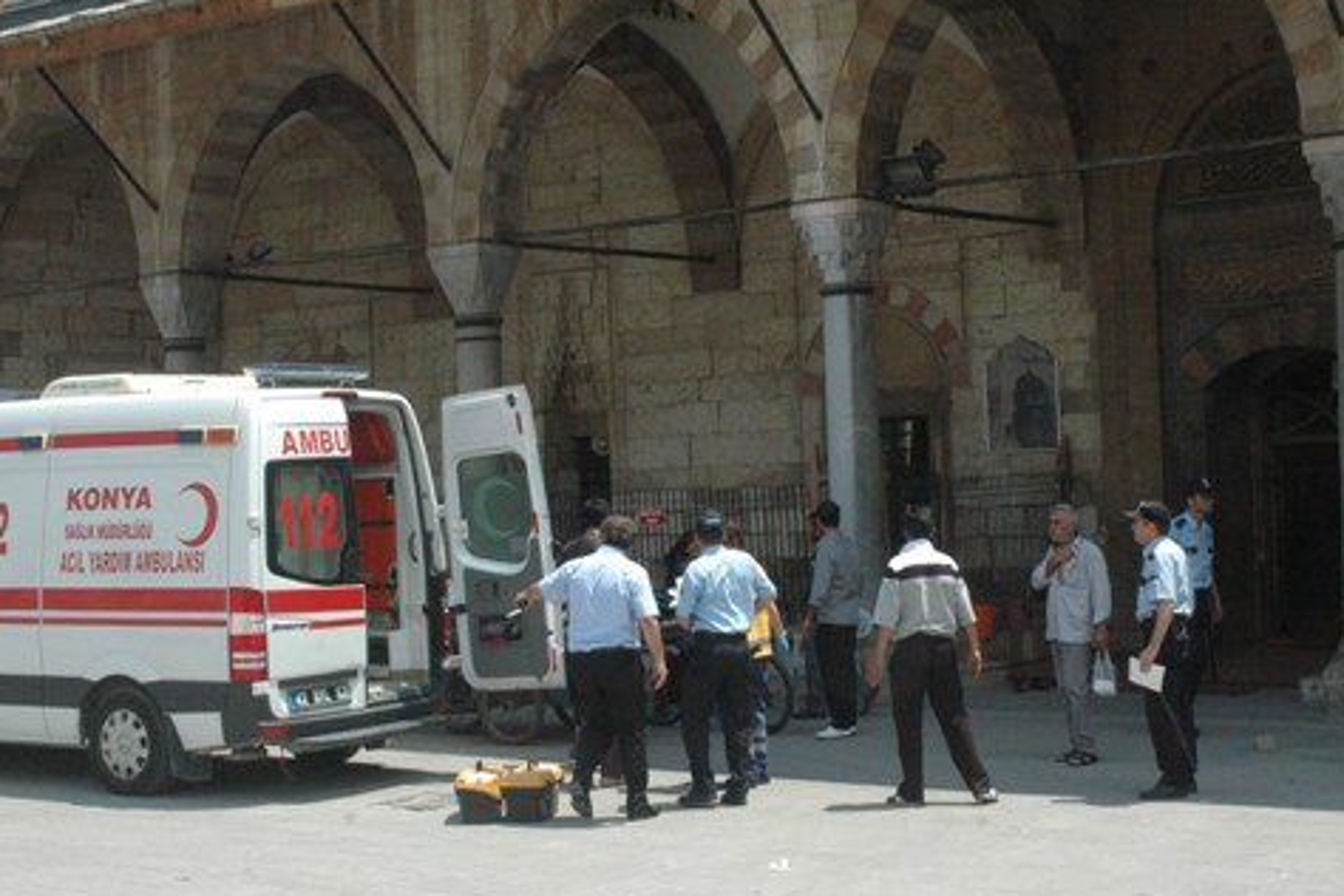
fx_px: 2190
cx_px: 632
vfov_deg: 23.1
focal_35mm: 59
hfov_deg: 34.1
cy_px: 471
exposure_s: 1/500
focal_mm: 29
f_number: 13
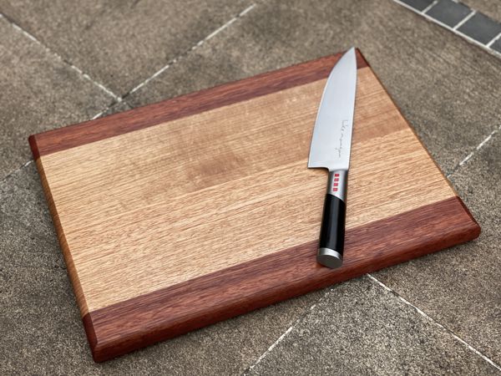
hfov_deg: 30.3
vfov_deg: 22.9
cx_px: 250
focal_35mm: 64
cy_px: 188
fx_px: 926
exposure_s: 1/310
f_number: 2.2
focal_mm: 7.5
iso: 25
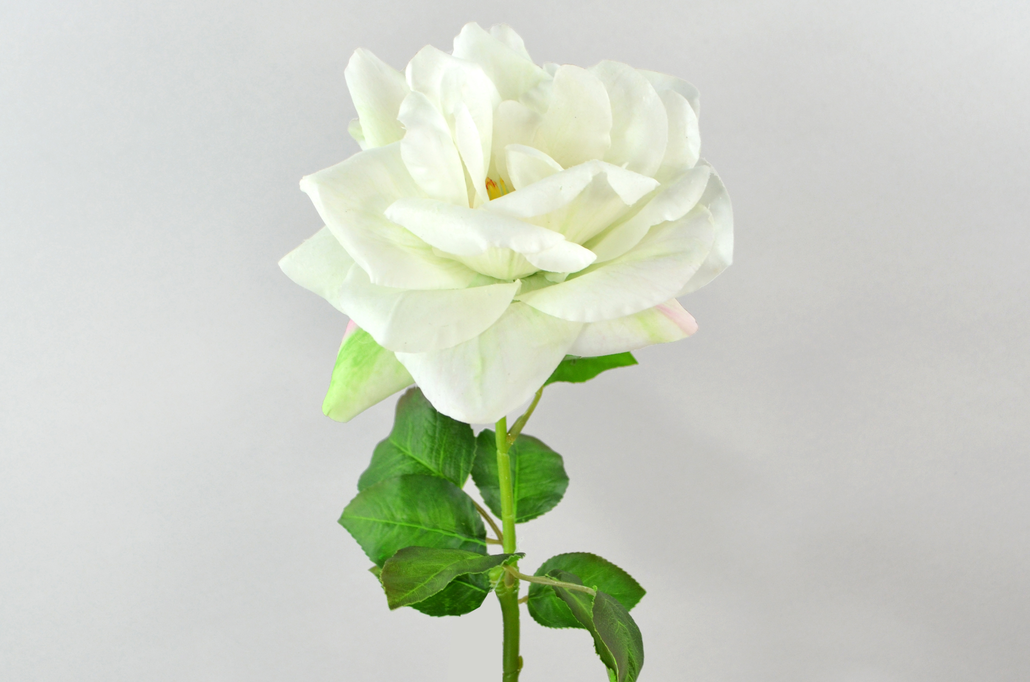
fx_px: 1028
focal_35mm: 36
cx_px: 515
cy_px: 341
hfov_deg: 53.2
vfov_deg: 36.7
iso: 400
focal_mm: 24
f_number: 5.6
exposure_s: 1/125
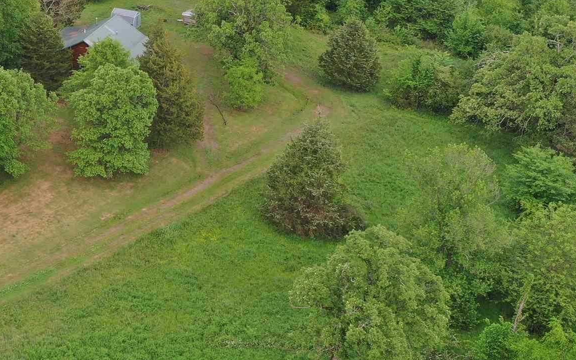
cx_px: 45
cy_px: 157
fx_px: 1193
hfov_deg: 26.2
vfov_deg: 17.2
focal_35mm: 76
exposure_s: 1/160
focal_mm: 10.26
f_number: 4.5
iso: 100
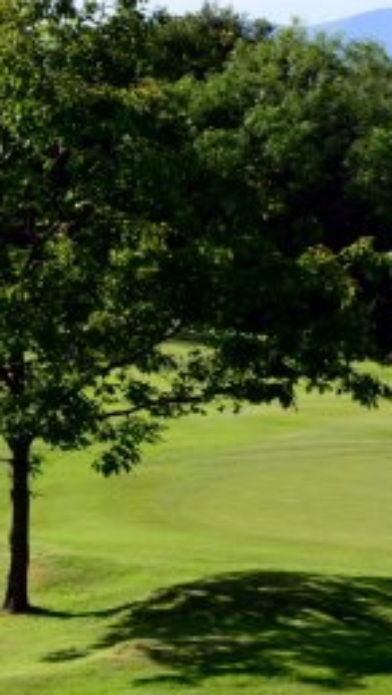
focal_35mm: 190
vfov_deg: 11.3
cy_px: 341
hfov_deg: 6.3
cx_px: 521
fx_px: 3505
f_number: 9
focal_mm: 112
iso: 640
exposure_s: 1/1250
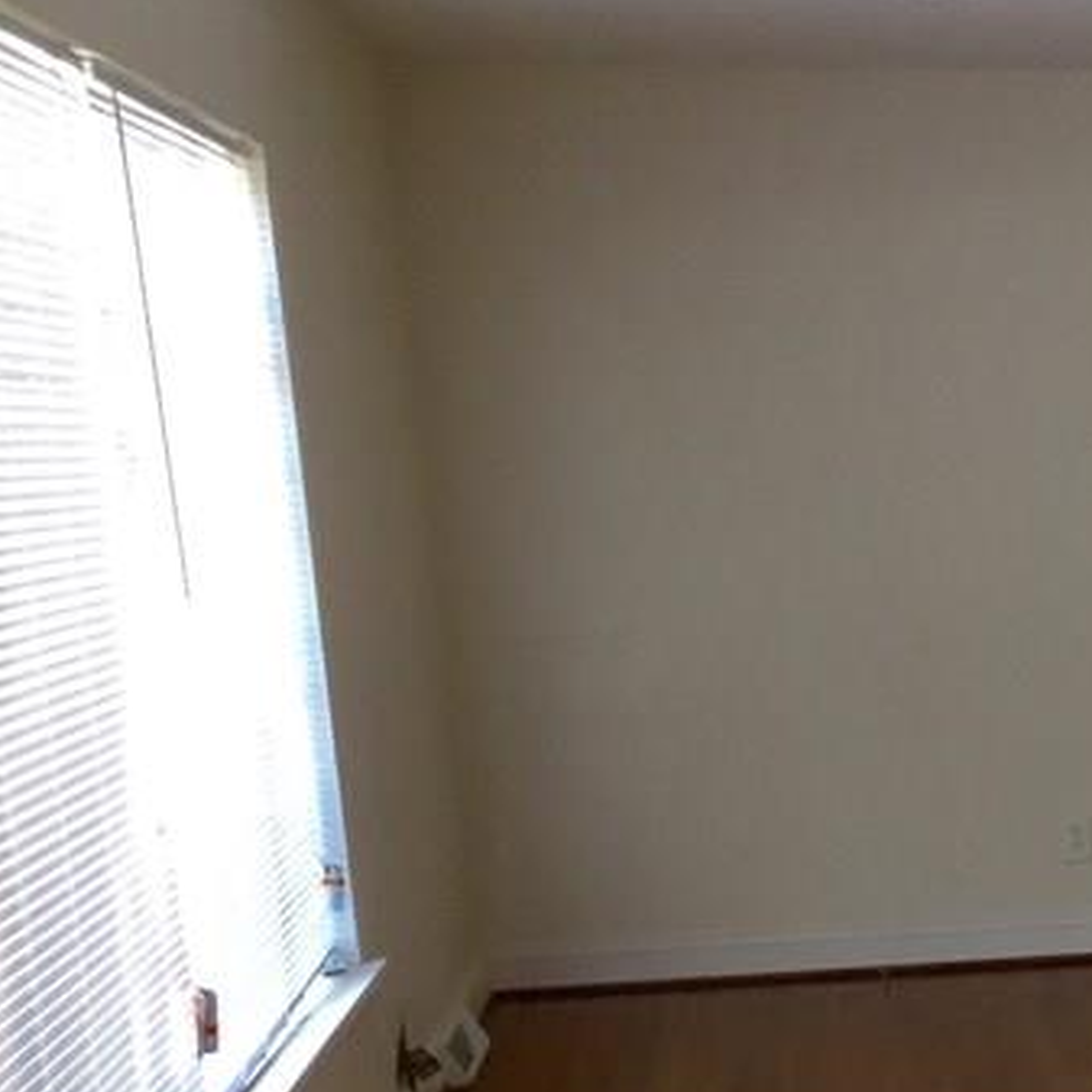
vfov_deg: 21.6
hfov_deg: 20.4
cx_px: 1397
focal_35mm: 78
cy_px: 1024
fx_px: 2784
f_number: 2.2
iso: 80
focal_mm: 4.15
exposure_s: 1/30
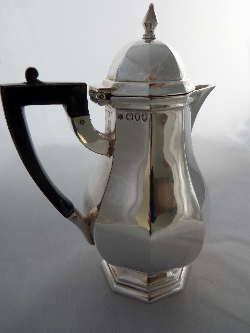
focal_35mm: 28
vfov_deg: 63.4
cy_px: 166
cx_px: 125
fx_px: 270
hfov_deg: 49.7
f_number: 3.9
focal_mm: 5.1
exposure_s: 1/30
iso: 64
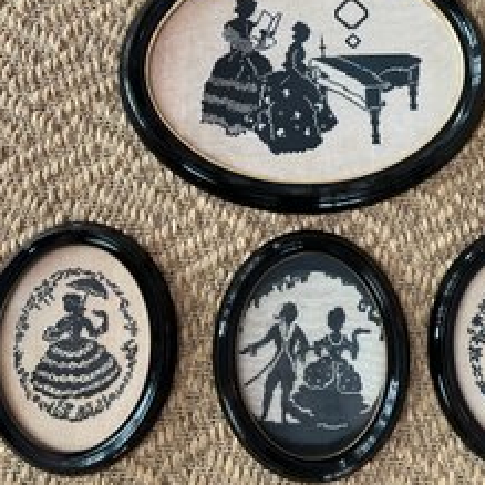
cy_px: 220
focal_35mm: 36
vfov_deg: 46.0
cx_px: 329
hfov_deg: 45.3
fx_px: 571
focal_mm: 5.7
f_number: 1.5
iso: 320
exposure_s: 1/60
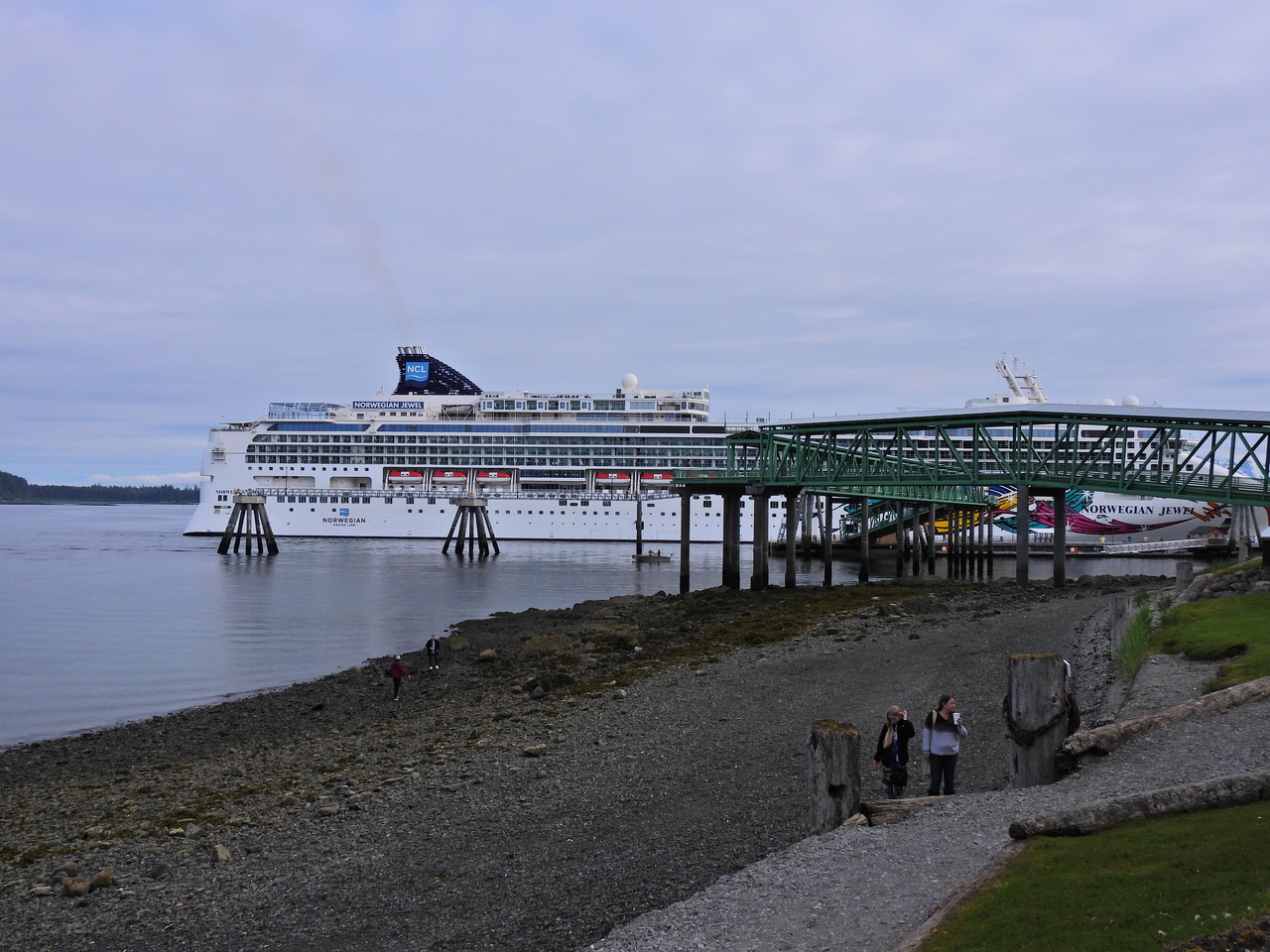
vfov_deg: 40.7
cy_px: 476
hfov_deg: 52.6
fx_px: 1284
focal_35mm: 35
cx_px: 635
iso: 100
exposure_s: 1/2000
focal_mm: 6.2
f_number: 3.5
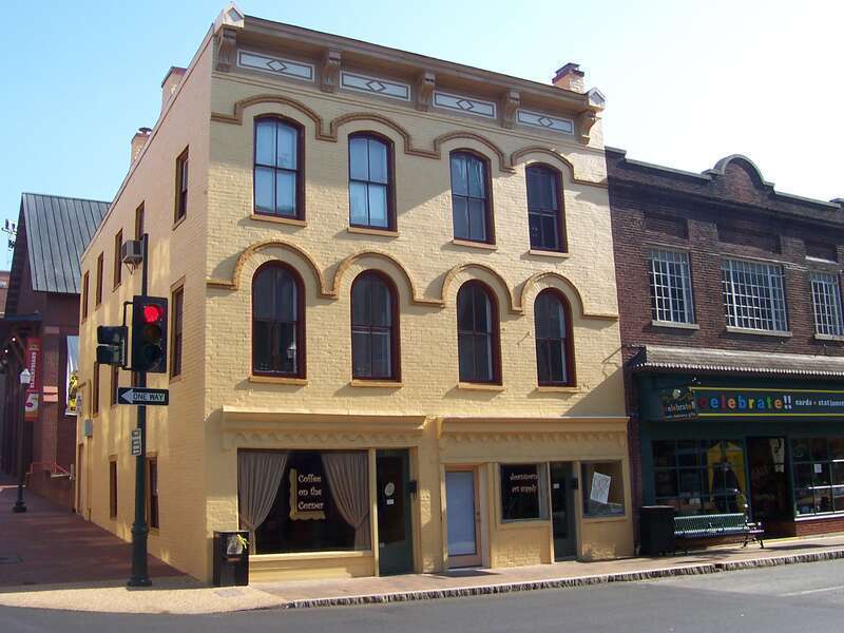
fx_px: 902
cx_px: 422
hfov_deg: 50.1
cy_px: 316
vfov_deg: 38.7
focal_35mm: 37
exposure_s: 1/180
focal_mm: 5.6
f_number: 5.6
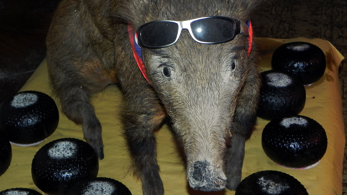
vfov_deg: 16.7
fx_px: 662
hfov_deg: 29.4
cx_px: 174
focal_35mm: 72
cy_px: 72
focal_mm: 11.8
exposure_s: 1/30
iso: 200
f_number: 3.5
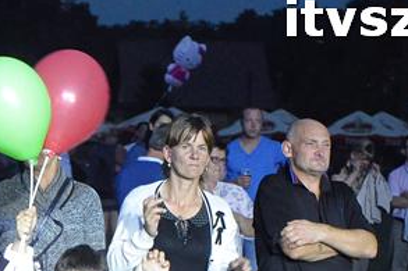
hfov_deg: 11.8
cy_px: 345
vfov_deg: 7.8
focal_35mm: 174
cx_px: 72
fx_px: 1971
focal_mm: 40
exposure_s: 1/50
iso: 3200
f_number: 4.2
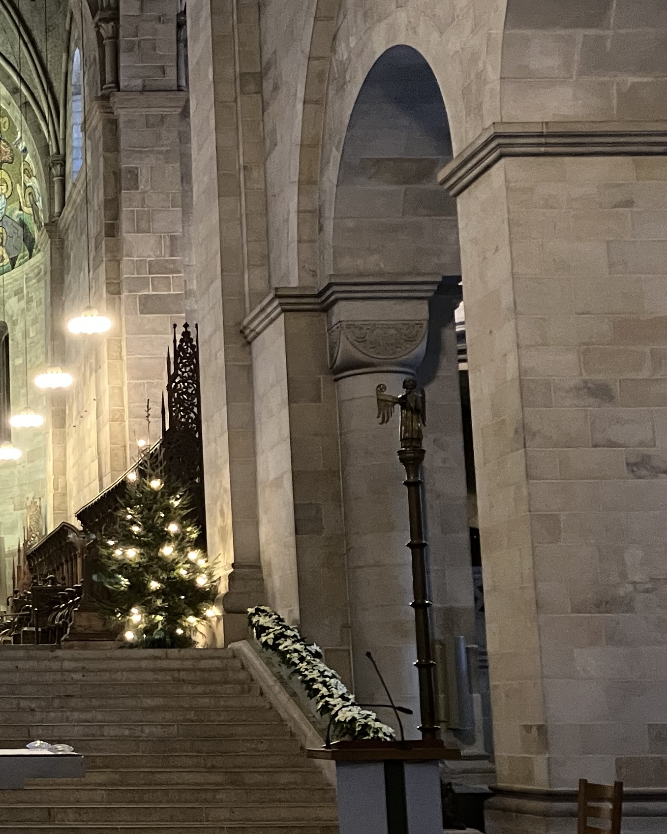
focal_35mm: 65
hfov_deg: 21.6
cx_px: -154
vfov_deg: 29.1
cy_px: 477
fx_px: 1604
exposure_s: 1/28
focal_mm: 3.99
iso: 640
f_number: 1.8
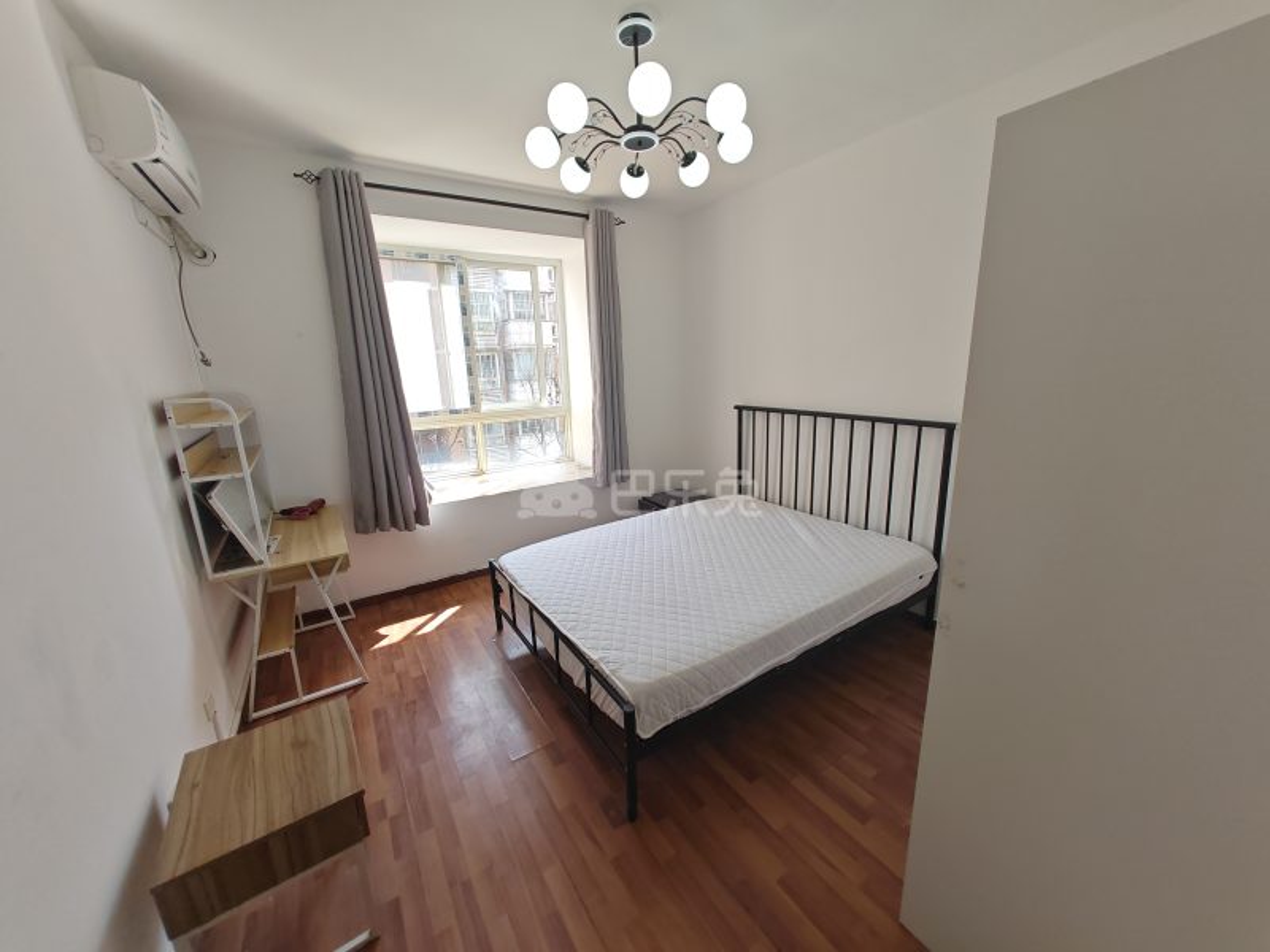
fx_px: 477
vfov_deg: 89.9
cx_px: 635
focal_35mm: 13
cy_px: 476
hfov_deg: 106.2
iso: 80
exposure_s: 1/93
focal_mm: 1.82
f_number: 2
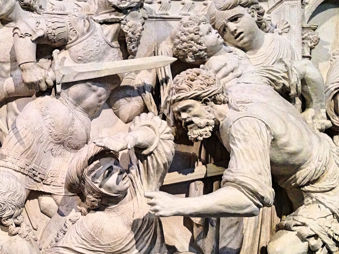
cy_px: 147
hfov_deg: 32.7
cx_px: 62
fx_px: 558
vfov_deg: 25.6
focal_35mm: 57
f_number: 2.4
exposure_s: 1/20
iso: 320
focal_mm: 4.12
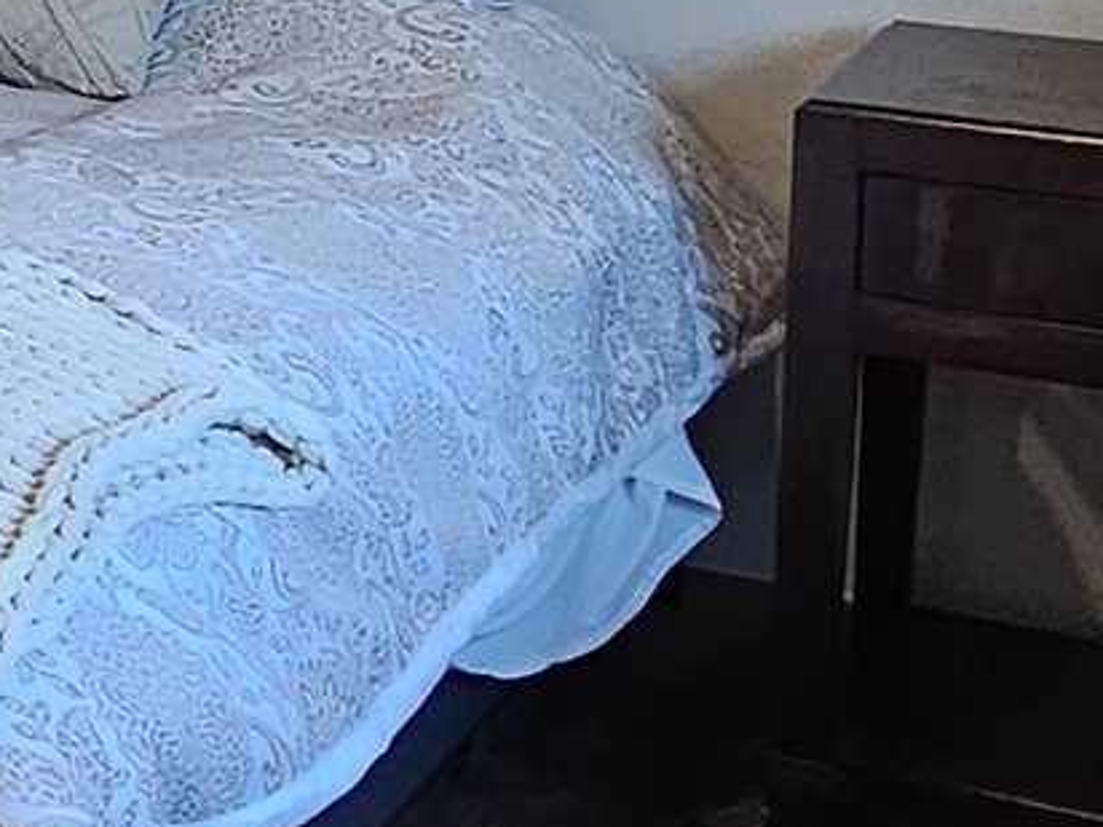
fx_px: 3091
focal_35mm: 97
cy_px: -375
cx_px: -1553
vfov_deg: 14.3
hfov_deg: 14.0
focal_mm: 2.2
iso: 100
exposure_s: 1/60
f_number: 2.2
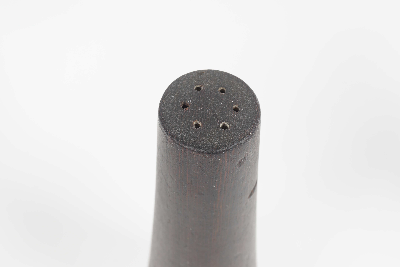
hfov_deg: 33.4
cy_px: 134
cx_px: 200
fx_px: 667
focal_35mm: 60
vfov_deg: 22.7
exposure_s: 1/125
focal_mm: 40
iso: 100
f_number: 16
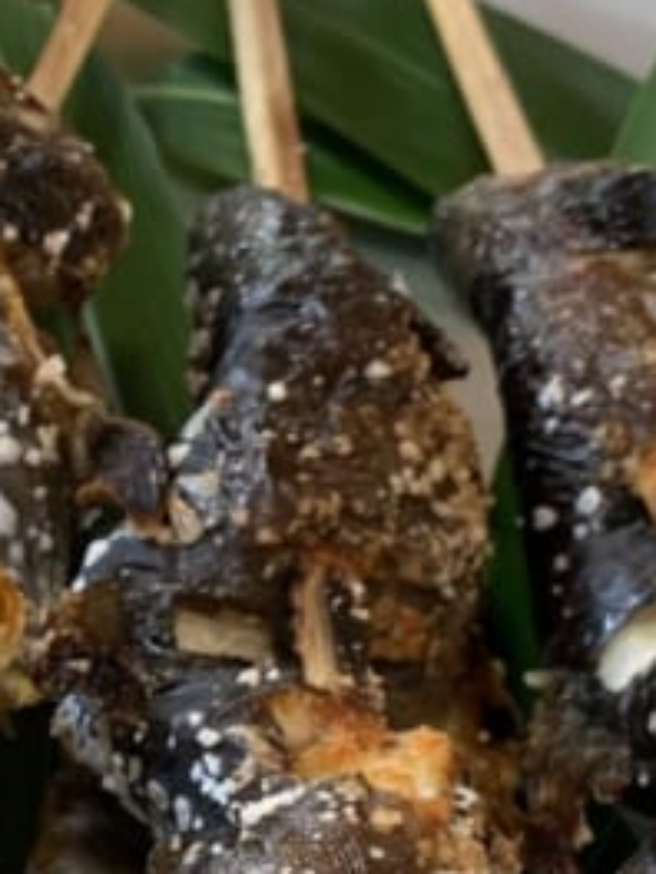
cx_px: -3
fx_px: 2552
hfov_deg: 14.4
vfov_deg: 19.1
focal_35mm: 101
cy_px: 778
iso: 125
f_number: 1.8
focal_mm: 4.25
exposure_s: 1/60
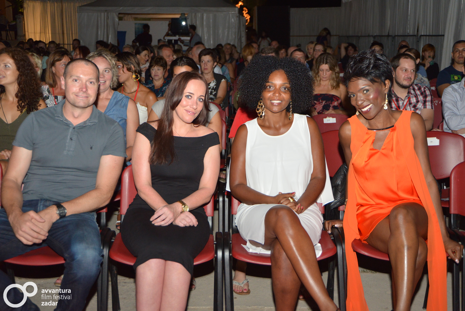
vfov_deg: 28.1
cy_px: 156
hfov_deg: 41.1
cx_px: 232
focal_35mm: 48
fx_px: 620
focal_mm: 48
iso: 2000
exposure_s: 1/125
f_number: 6.3
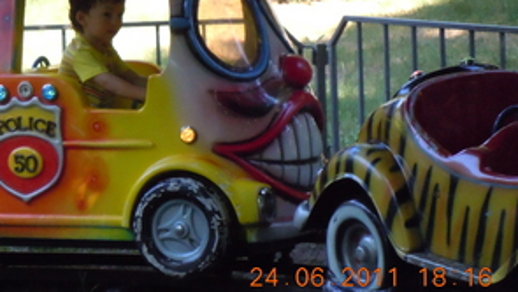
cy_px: 42
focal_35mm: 221
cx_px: 132
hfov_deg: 9.7
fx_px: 3036
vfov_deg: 5.5
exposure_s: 1/250
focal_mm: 24
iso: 800
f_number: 4.6
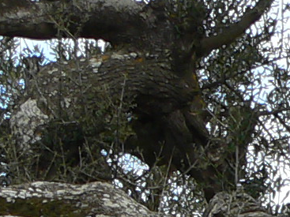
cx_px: 509
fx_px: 2102
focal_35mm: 251
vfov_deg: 5.8
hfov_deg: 7.7
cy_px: 462
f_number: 4
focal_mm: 6
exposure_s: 1/125
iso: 80
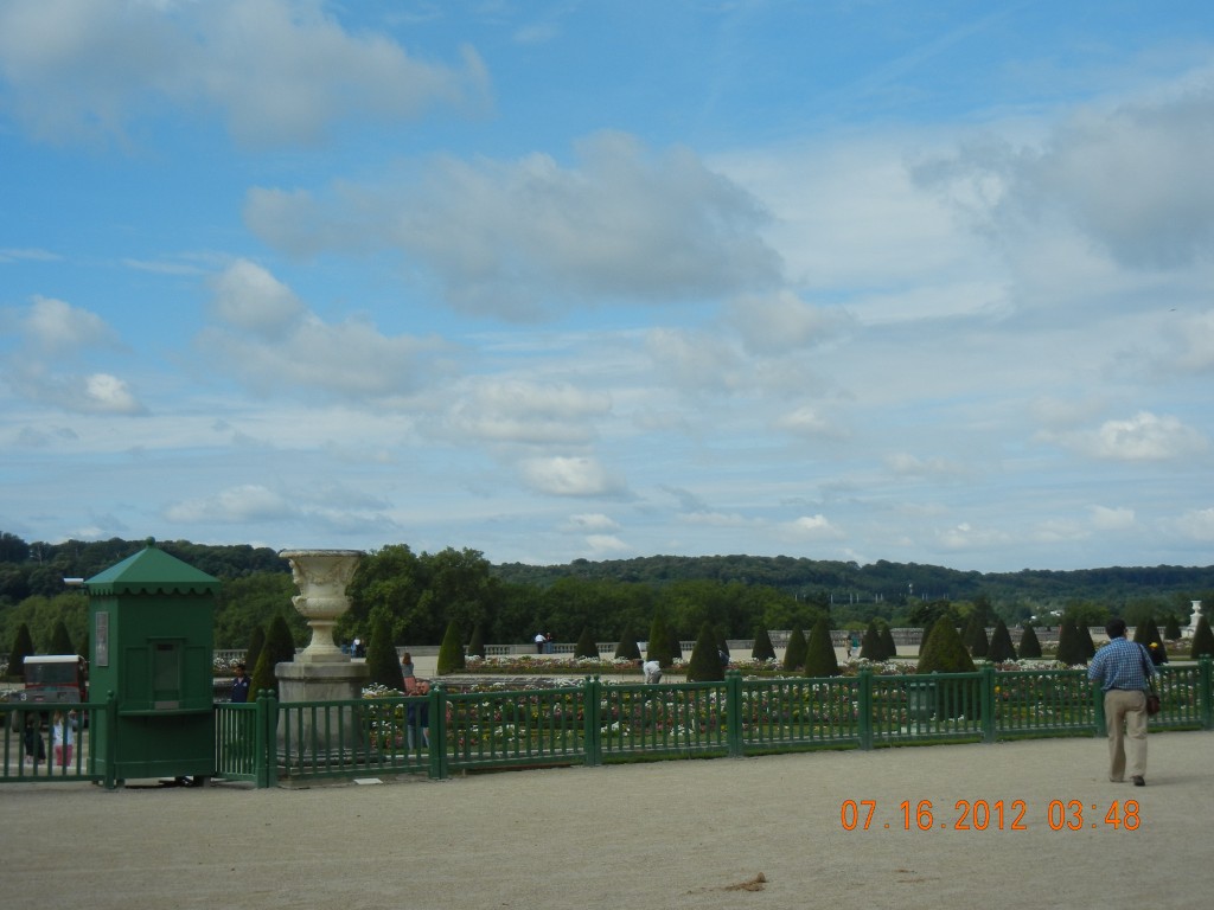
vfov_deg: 24.8
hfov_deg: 32.7
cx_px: 607
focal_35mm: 59
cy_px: 455
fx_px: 2069
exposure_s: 1/417
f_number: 8
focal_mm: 10.6
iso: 160
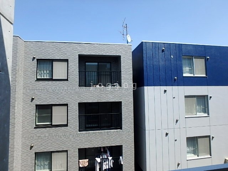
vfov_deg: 63.4
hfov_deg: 79.0
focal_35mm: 21
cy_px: 86
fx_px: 138
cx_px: 114
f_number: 3.5
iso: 125
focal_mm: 3.7
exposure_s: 1/1000
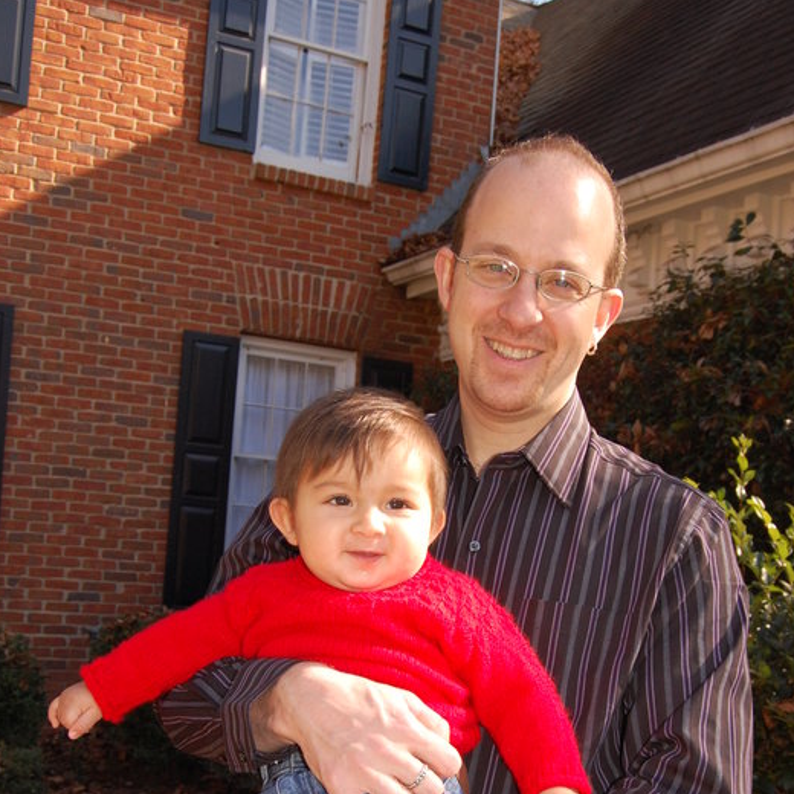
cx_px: 399
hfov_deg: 36.1
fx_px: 1220
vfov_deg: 35.5
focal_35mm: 47
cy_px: 556
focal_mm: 24
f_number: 8
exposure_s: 1/250
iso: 400
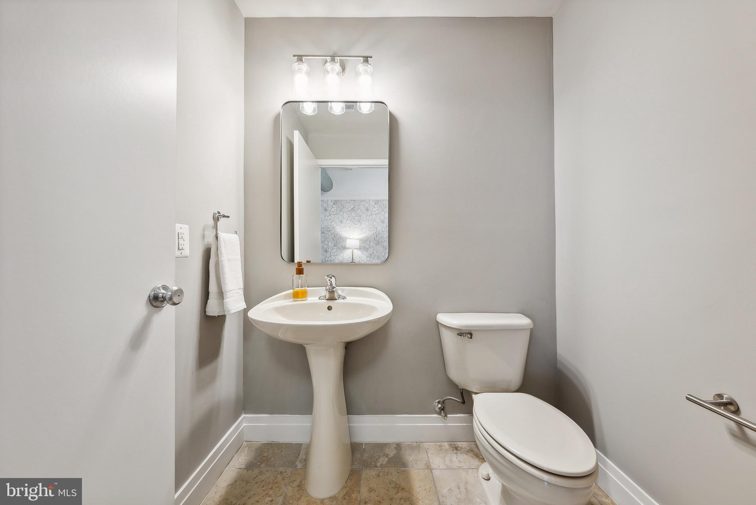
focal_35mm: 12
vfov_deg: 90.1
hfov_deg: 112.6
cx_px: 378
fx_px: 252
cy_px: 252
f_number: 7.1
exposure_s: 1/20
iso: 640
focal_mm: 12
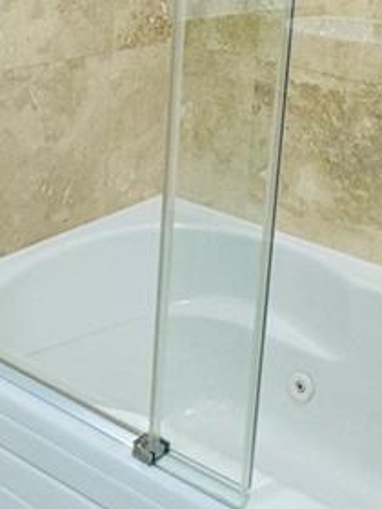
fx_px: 883
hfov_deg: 24.2
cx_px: 280
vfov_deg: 31.0
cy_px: 73
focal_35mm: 60
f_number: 2.2
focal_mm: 2.22
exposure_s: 1/120
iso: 125
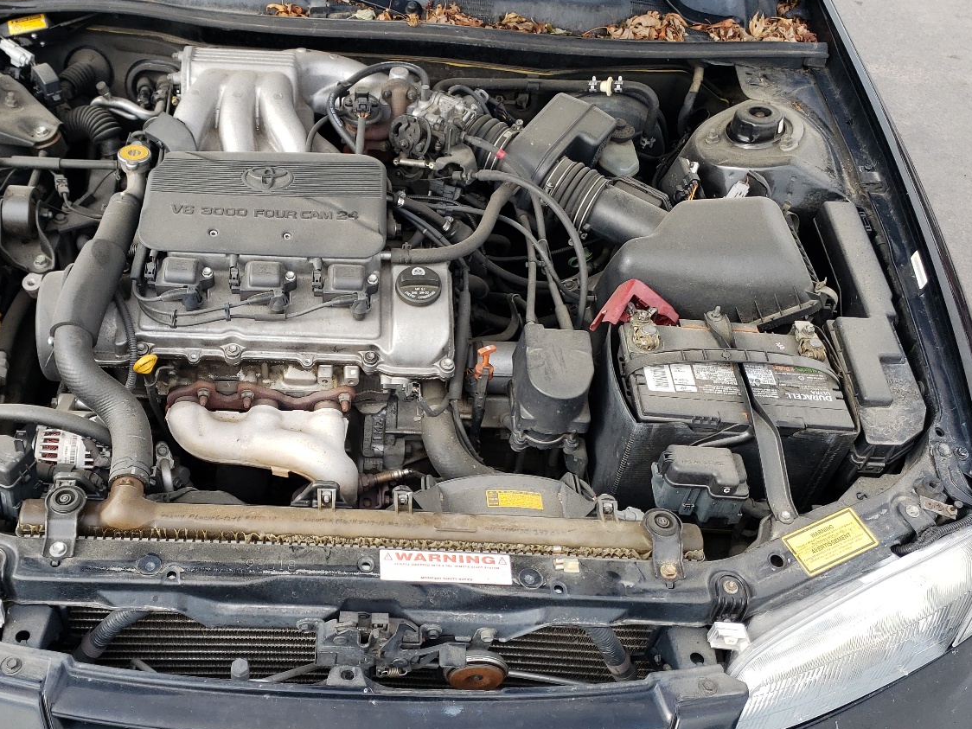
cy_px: 408
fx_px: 1039
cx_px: 386
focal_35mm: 37
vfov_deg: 38.6
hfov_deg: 49.8
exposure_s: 1/526
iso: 50
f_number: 1.5
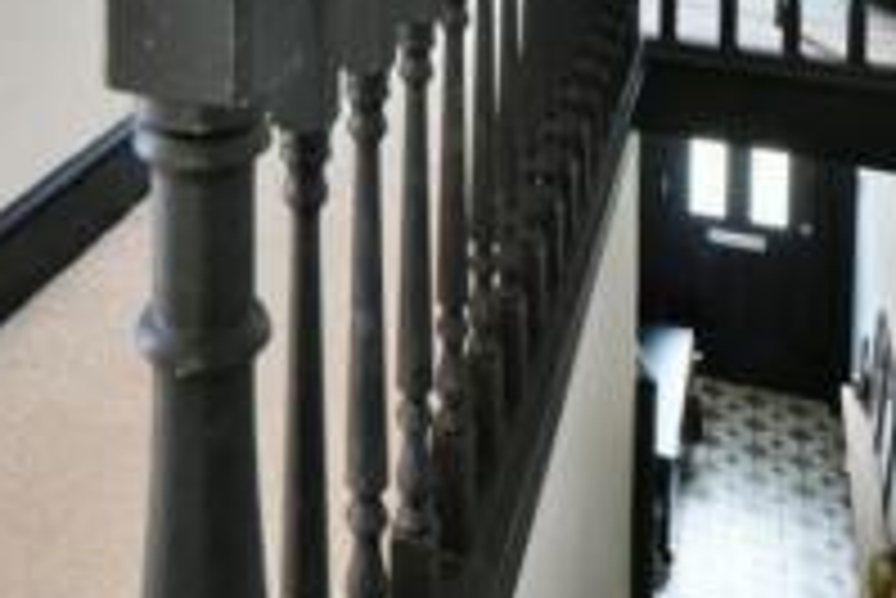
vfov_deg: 23.9
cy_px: -272
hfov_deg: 42.0
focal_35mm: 46
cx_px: 279
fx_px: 1146
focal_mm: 14
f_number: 13
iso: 5600
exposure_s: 1/15
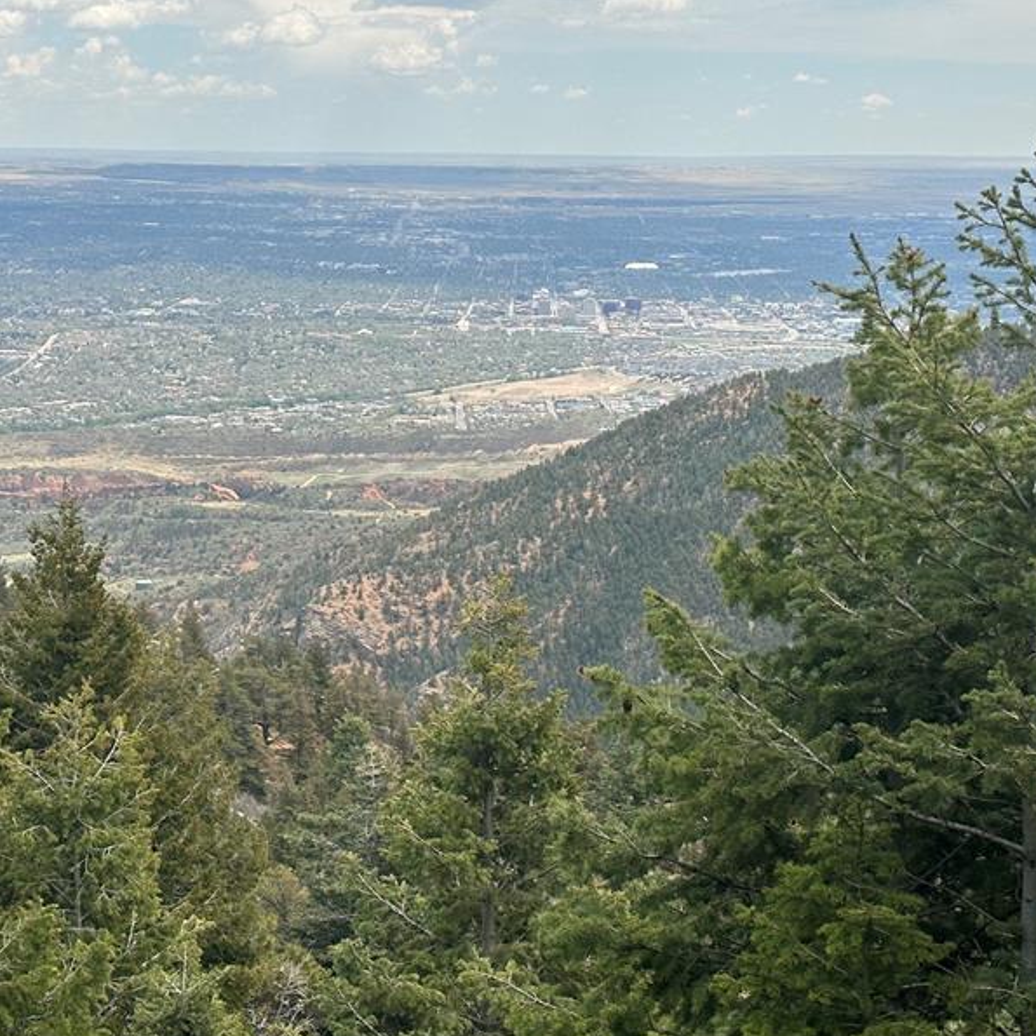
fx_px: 2472
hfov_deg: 23.6
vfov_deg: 23.6
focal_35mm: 73
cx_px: 360
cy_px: 414
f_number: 1.78
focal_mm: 6.86
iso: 64
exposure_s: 1/4367
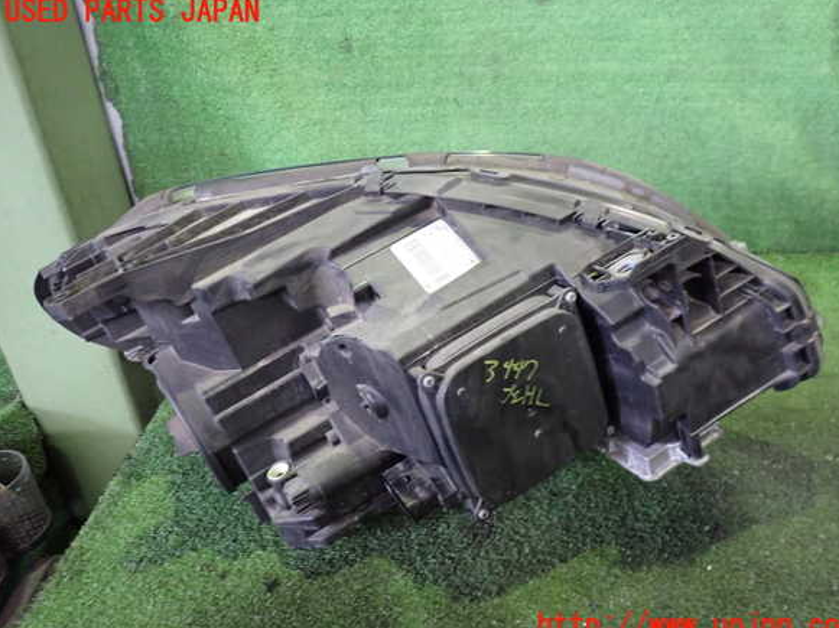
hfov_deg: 58.4
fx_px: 751
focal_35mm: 31
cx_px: 430
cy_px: 319
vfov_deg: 45.4
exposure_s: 1/30
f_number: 2.3
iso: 640
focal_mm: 5.4
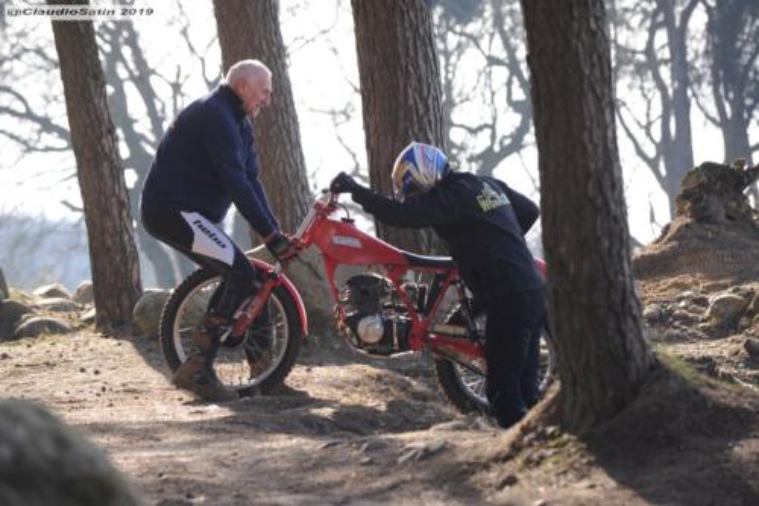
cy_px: 253
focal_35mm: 200
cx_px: 380
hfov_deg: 10.3
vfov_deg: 6.9
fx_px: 4215
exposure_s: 1/200
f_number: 7.1
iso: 250
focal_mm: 200
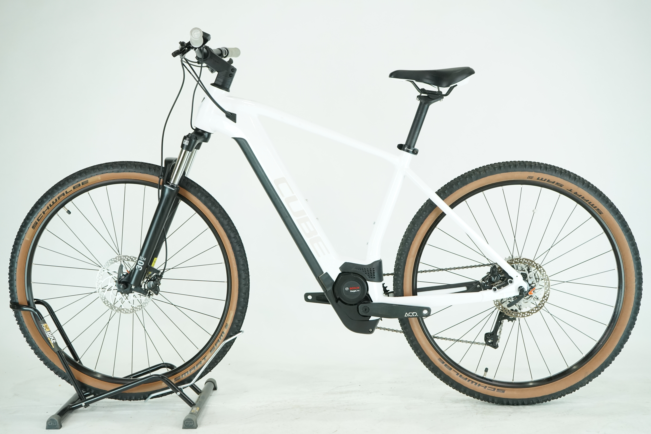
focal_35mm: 52
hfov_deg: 38.2
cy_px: 217
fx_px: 940
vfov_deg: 26.0
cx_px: 326
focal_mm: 52
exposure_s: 1/200
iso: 1600
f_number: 5.6
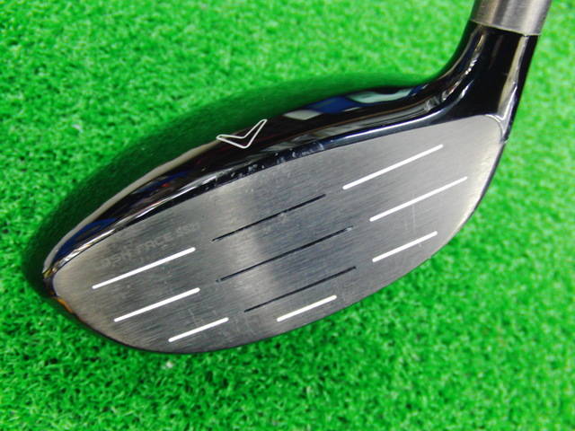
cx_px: 288
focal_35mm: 37
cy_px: 216
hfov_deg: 50.1
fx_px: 615
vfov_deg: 38.7
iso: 400
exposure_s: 1/13
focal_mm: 6.42
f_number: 3.6
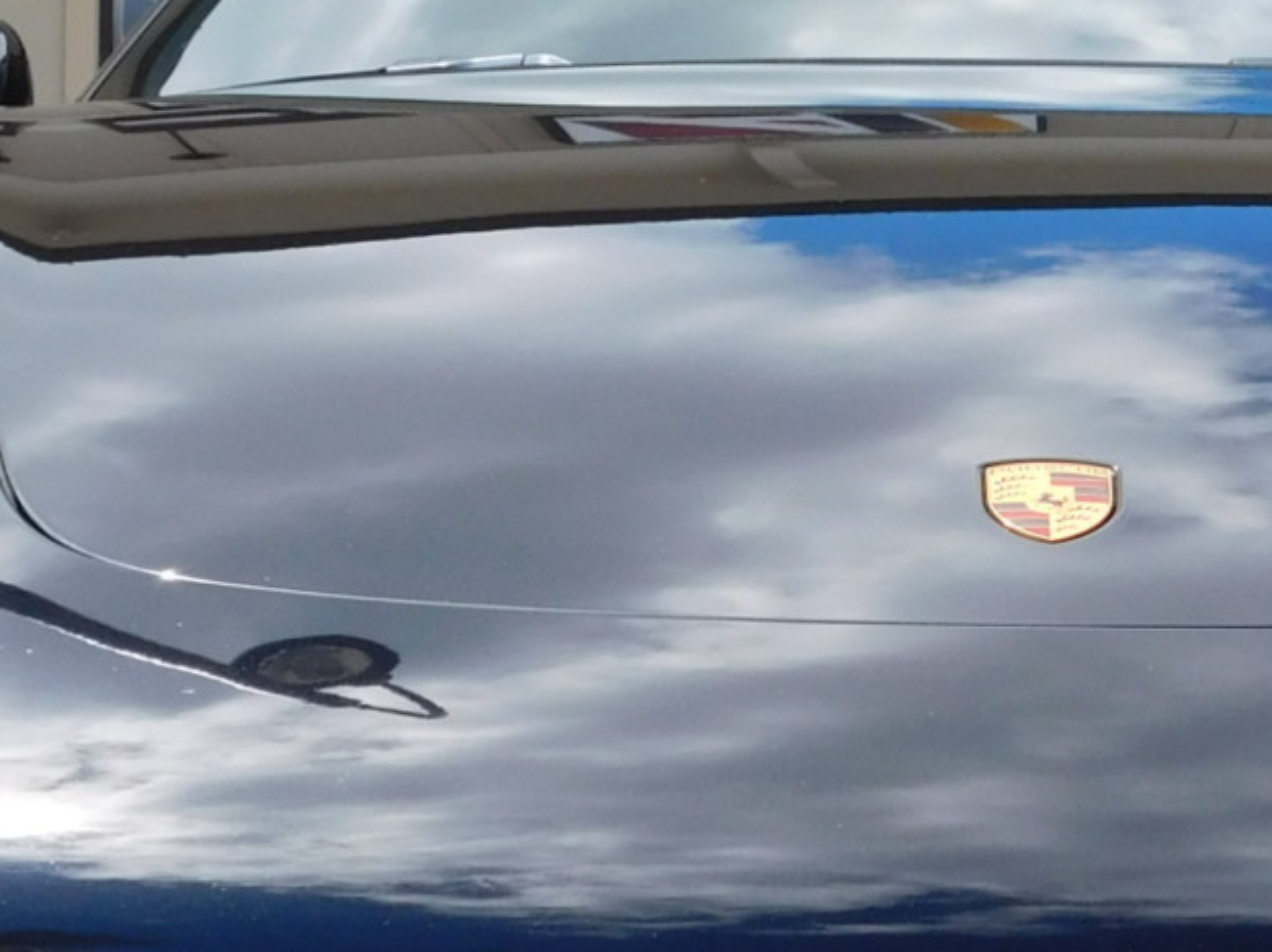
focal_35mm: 99
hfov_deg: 19.6
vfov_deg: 14.9
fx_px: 3636
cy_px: 581
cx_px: 1012
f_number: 3.2
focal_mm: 5.3
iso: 125
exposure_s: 1/800
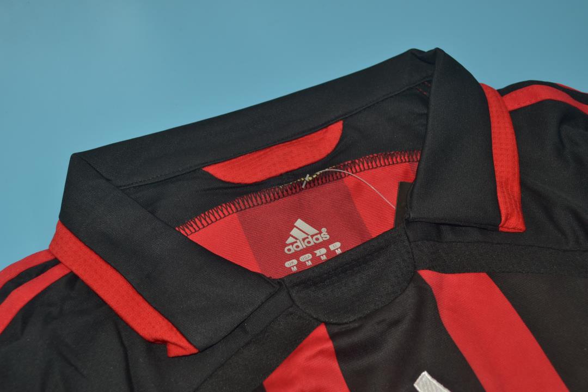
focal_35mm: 52
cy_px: 196
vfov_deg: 25.8
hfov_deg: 37.9
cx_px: 294
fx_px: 857
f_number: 5
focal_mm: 35
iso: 200
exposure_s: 1/200
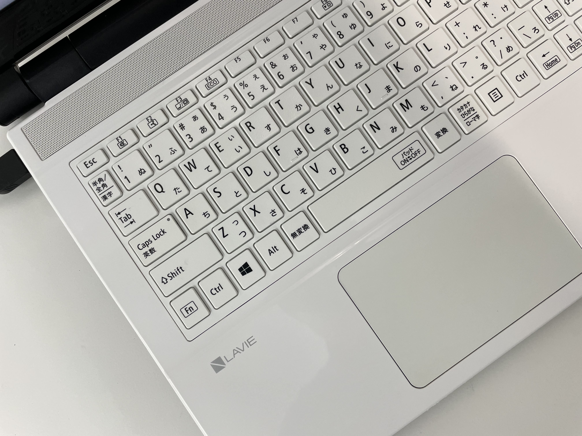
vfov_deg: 53.1
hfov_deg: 67.3
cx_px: 291
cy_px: 218
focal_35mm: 26
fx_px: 437
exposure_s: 1/100
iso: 64
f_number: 1.6
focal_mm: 4.2
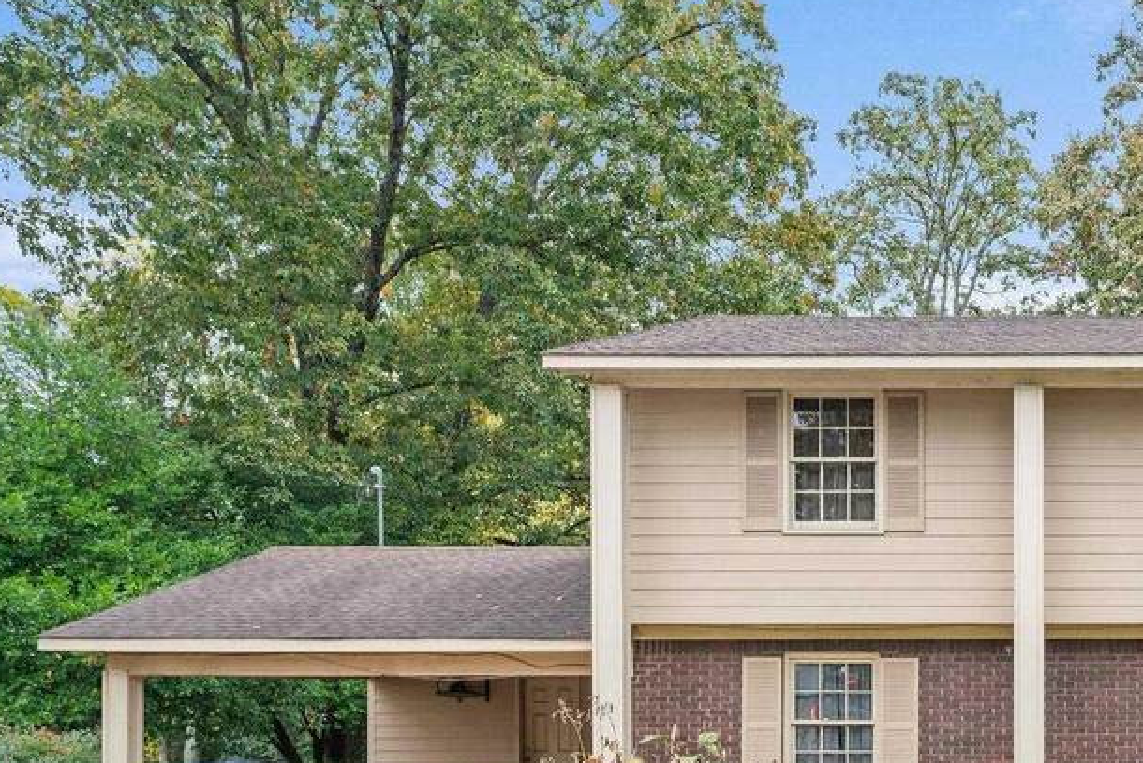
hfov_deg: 40.7
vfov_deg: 29.2
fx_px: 1374
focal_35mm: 43
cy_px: 744
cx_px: 1089
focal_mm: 20.6
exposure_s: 1/30
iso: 250
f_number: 5
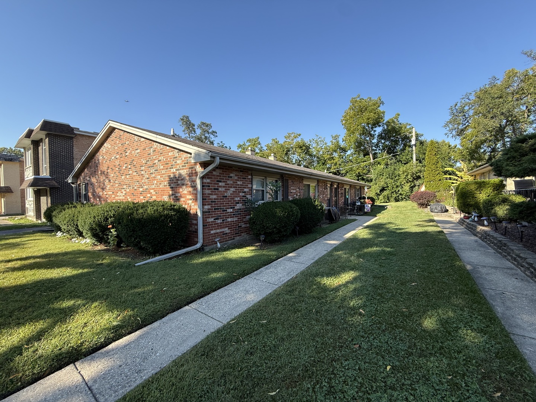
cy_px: 201
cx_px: 268
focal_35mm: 14
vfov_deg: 85.7
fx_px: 217
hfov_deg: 102.1
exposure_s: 1/527
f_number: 2.2
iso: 50
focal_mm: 2.22
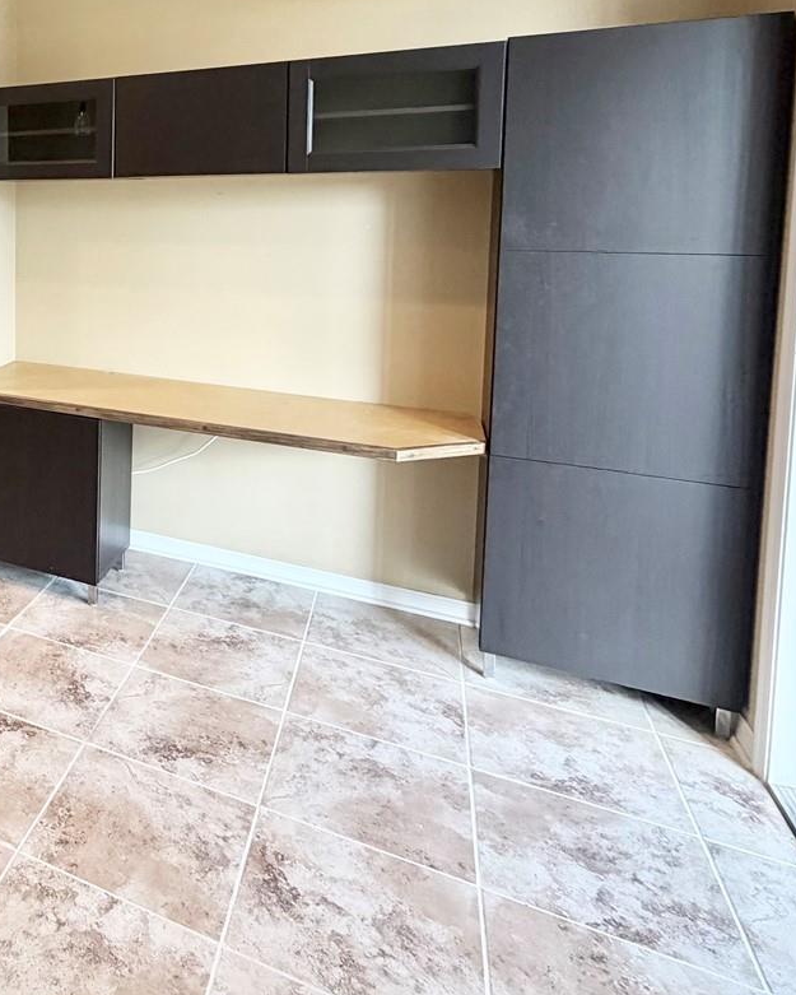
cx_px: -96
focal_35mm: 28
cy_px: 262
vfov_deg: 59.3
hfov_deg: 40.6
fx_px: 824
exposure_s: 1/120
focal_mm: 2.22
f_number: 2.2
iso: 320
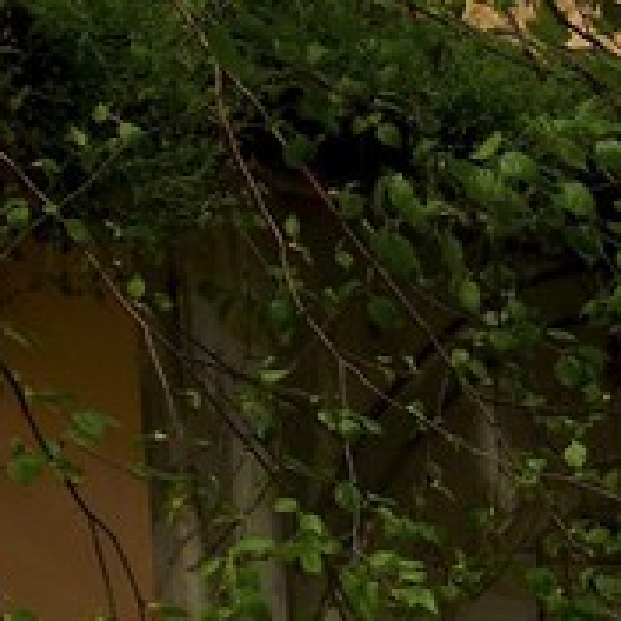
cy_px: 1457
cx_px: 2272
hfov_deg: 5.9
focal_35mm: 263
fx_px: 5338
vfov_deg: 6.4
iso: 200
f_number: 7.1
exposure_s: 1/200
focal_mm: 34
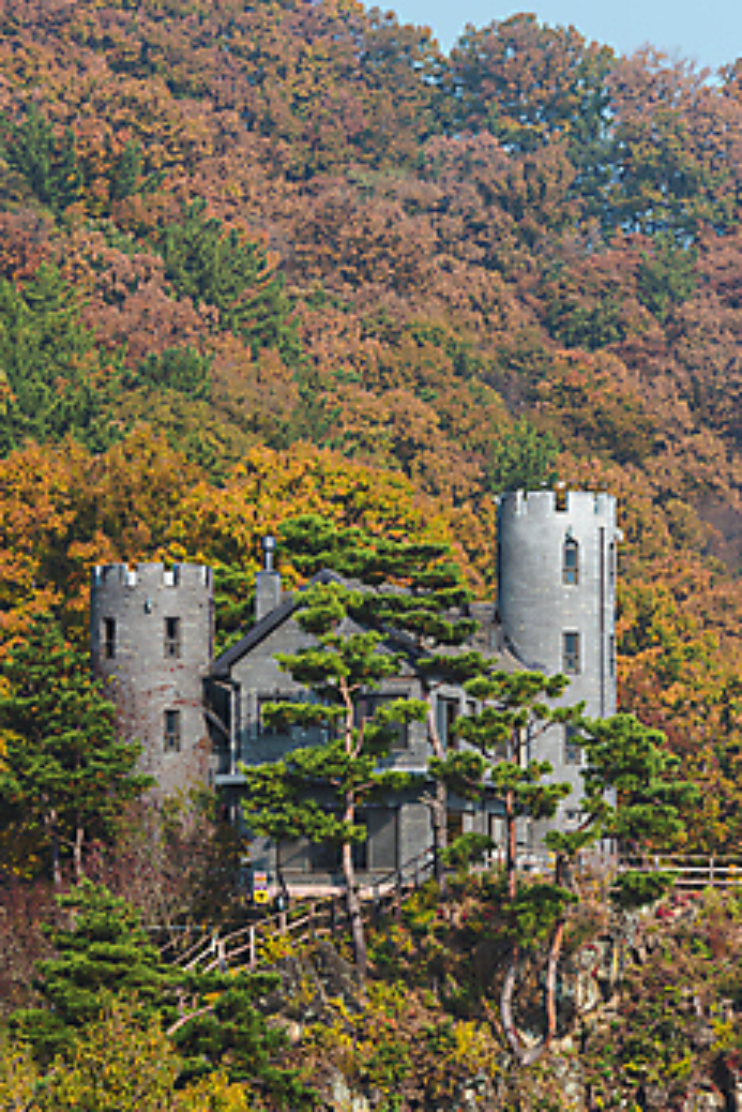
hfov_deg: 7.7
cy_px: 556
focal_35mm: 179
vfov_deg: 11.5
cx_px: 329
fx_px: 5528
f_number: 11
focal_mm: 155
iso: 200
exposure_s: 1/160
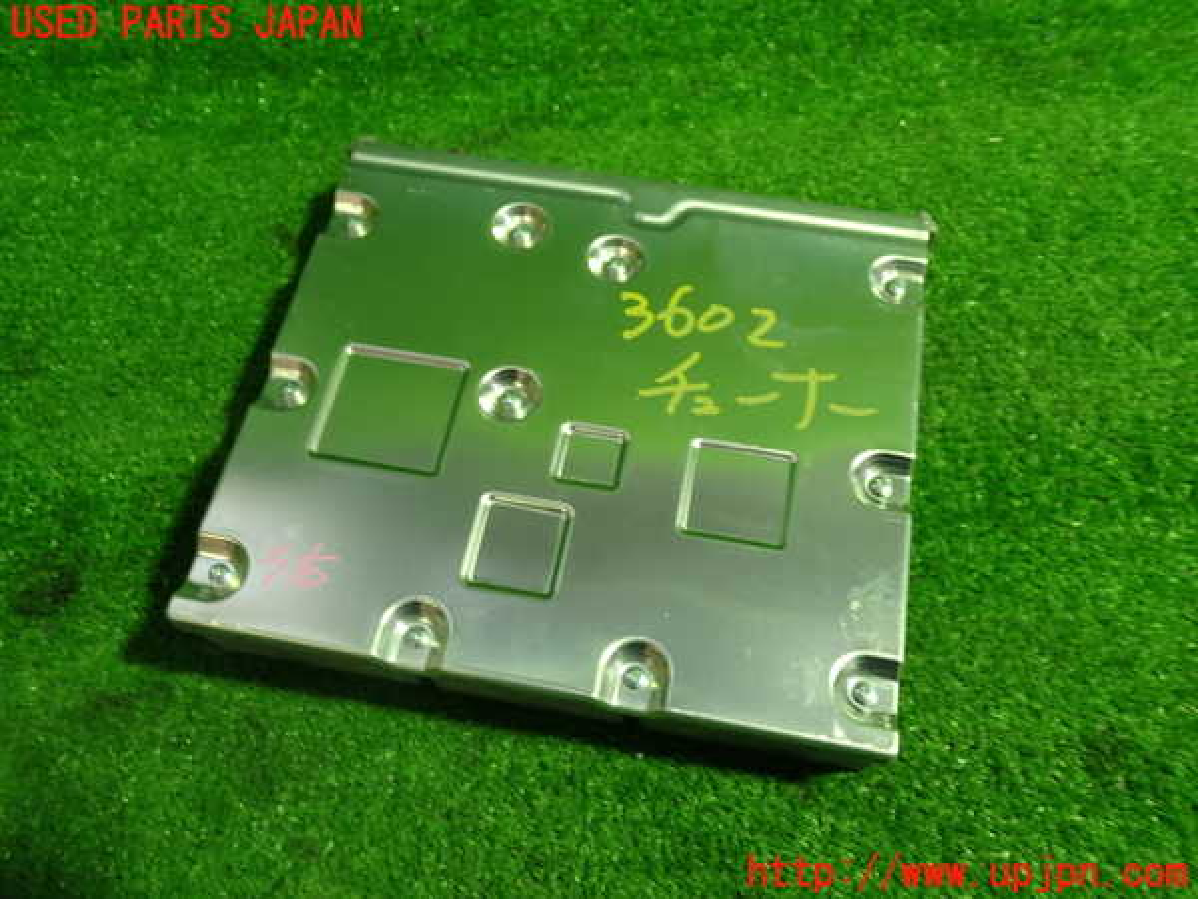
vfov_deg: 46.8
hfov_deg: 60.0
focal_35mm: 30
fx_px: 1038
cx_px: 599
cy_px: 450
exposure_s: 1/30
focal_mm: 5.4
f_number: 2.3
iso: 200
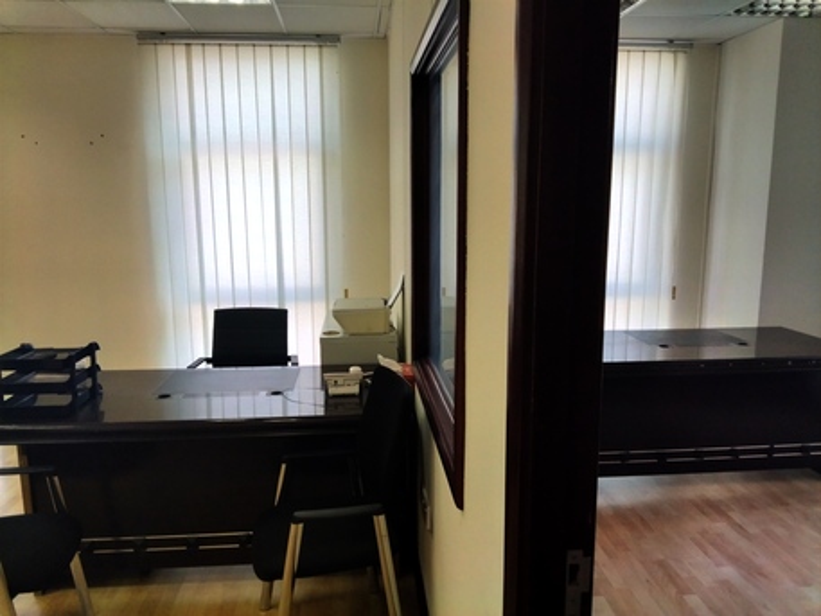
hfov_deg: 67.3
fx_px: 617
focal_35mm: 26
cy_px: 308
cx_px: 410
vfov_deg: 53.1
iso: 78
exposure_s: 1/100
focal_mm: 2.78
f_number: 2
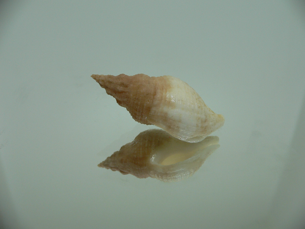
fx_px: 308
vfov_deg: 40.7
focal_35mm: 35
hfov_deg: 52.6
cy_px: 114
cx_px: 152
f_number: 2.8
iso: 100
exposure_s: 1/60
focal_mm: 4.6
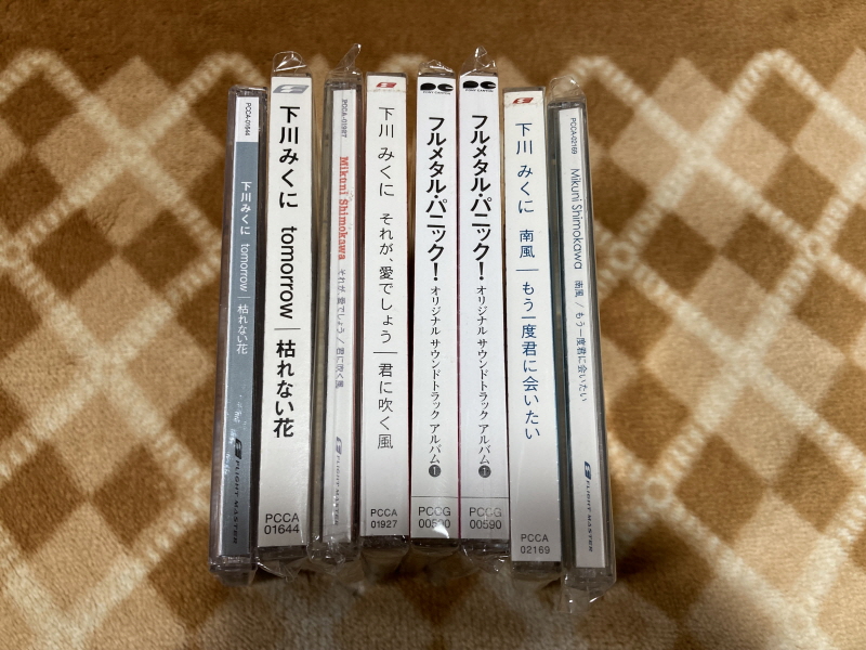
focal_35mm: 28
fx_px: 700
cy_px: 325
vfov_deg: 49.7
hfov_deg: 63.4
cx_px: 433
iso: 64
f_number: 1.8
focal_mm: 3.99
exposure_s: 1/50
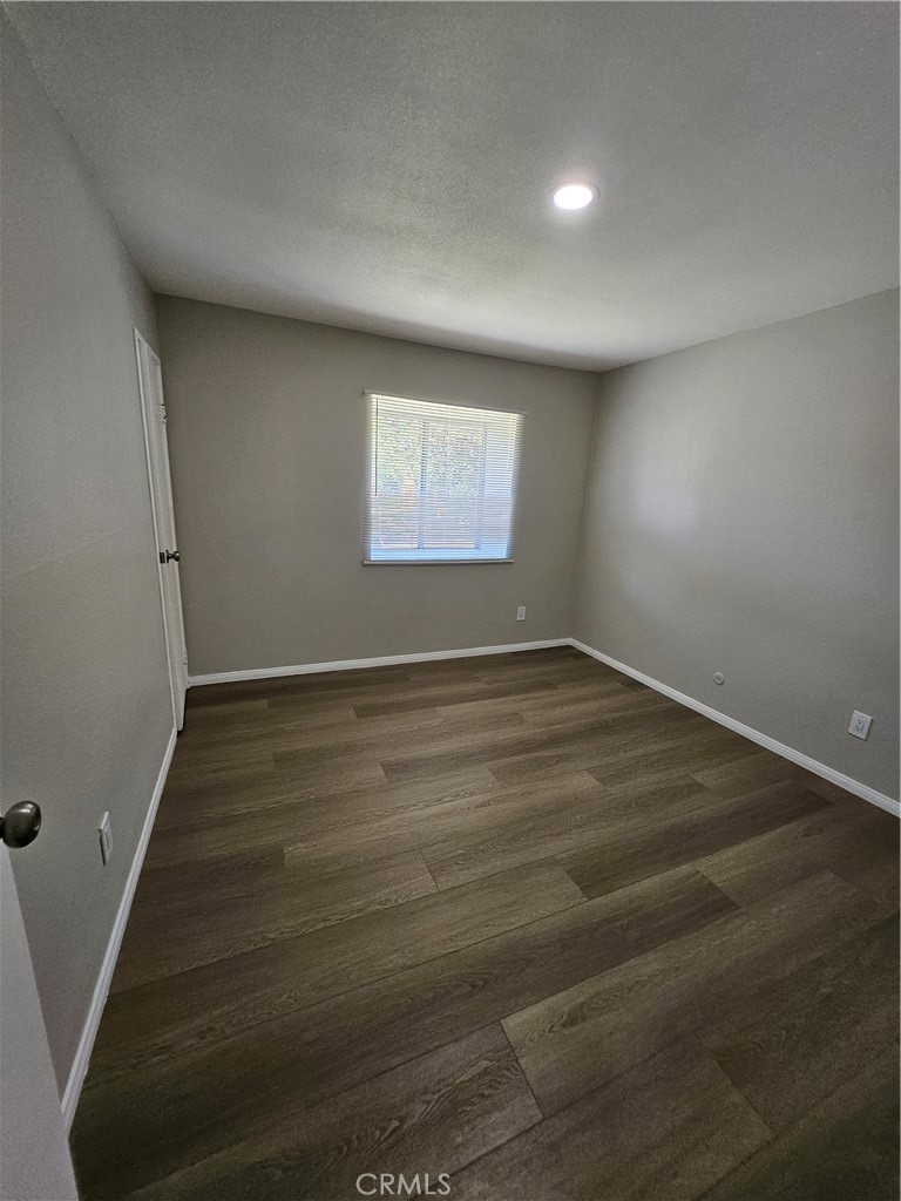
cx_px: 450
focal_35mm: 13
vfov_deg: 106.2
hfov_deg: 89.9
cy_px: 600
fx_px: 451
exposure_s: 1/60
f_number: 2.2
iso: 125
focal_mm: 1.74
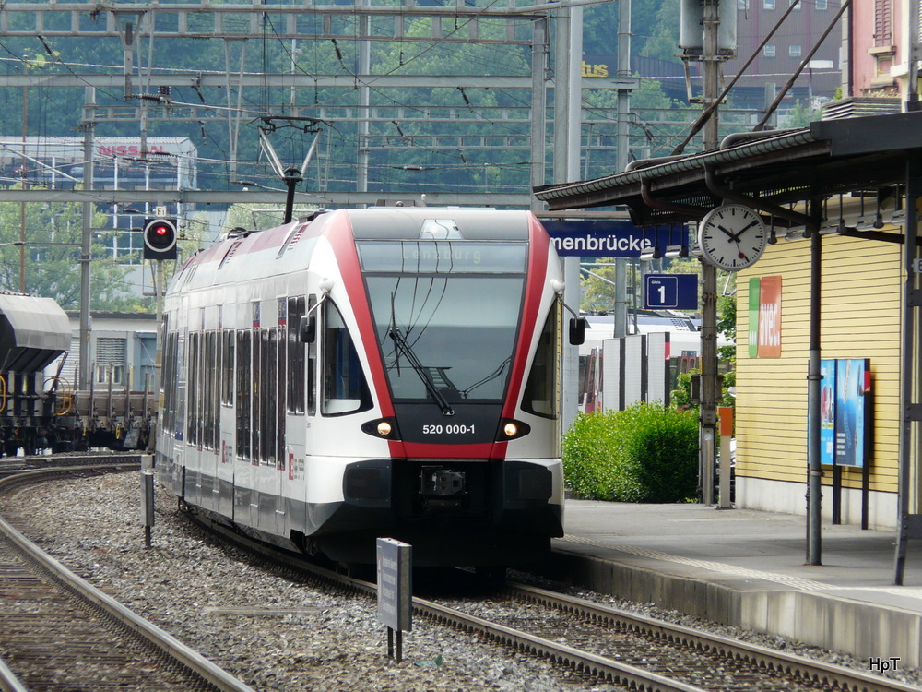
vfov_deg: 4.3
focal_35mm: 343
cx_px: 461
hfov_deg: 5.8
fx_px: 9136
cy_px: 346
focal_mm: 56.4
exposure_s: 1/250
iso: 100
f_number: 5.6
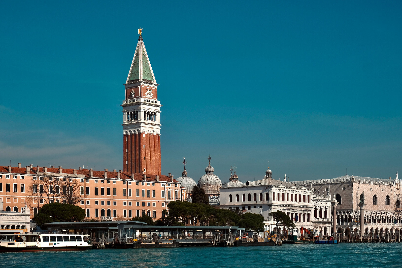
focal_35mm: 67
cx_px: 201
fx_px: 748
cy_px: 134
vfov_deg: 20.3
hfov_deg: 30.1
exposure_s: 1/2400
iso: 200
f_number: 6.4
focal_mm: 44.4
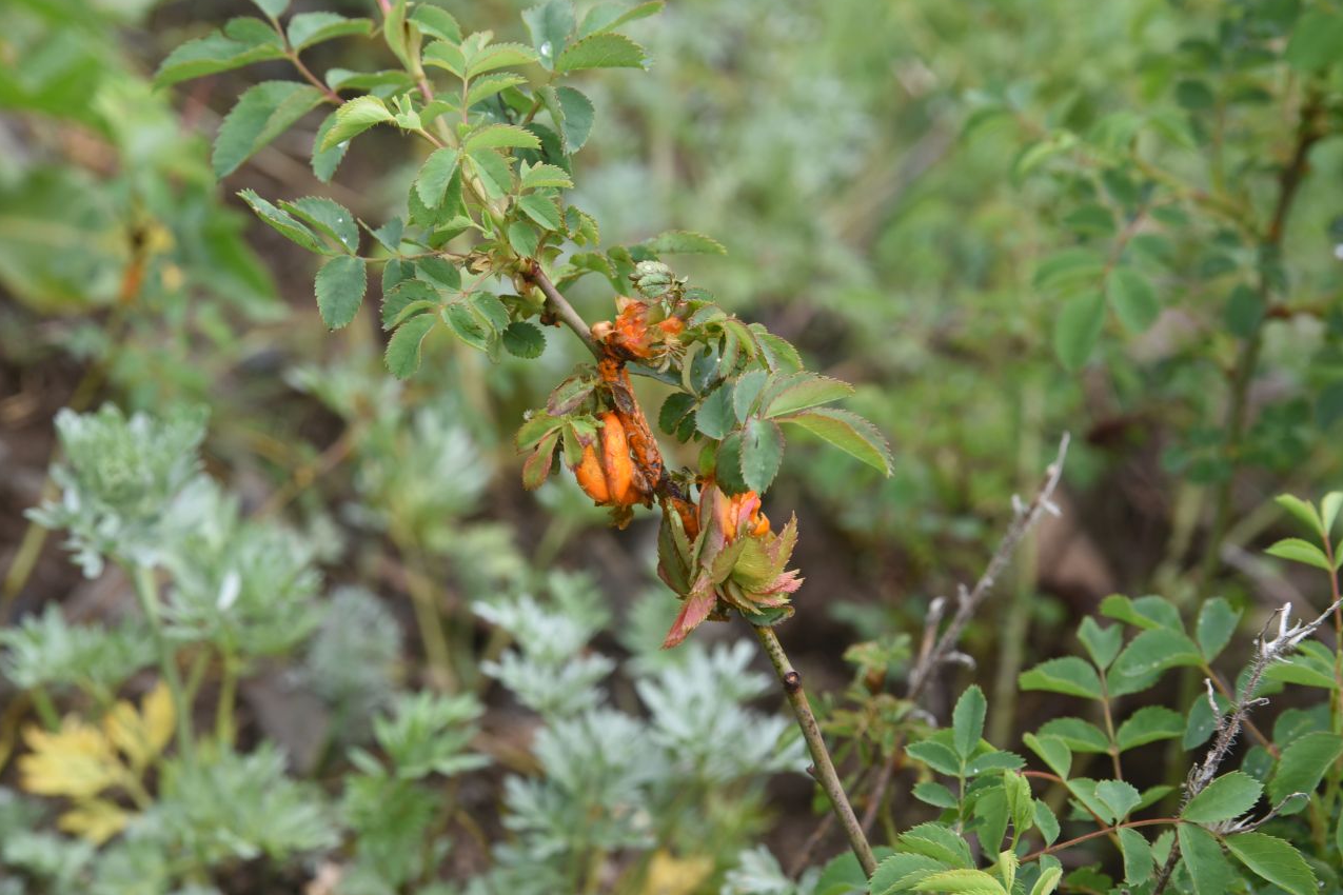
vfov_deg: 26.5
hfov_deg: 38.9
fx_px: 1902
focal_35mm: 51
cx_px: 680
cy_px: 442
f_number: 10
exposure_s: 1/125
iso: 500
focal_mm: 50
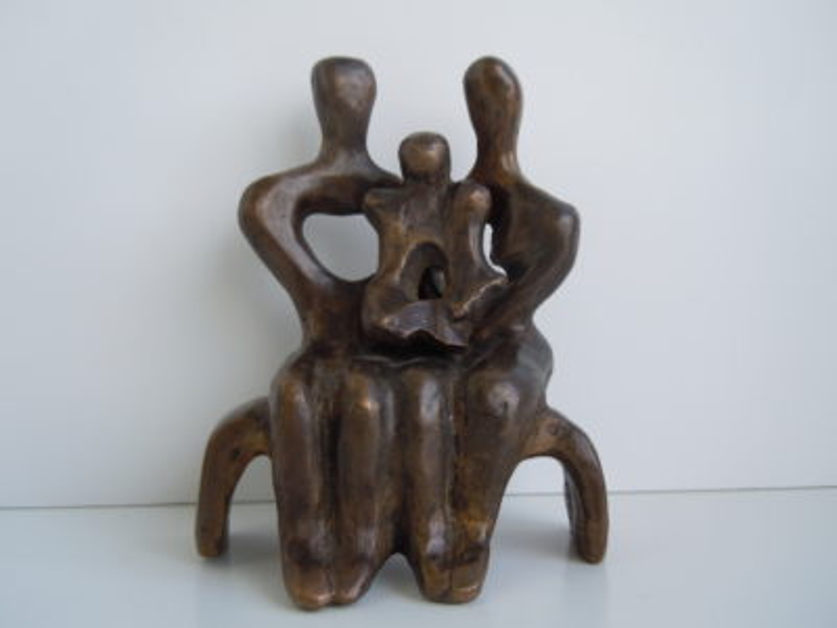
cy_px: 314
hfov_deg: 60.0
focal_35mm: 30
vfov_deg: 46.8
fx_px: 725
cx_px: 418
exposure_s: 1/100
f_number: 3.5
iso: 100
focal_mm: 5.4
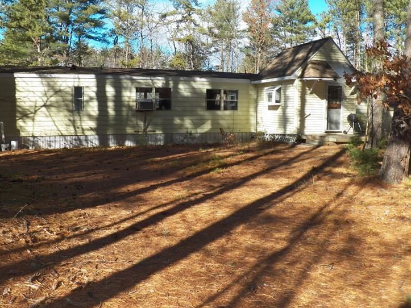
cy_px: 141
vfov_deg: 45.4
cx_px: 194
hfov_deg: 58.3
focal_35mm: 31
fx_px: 368
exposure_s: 1/500
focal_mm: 4.9
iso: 125
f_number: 4
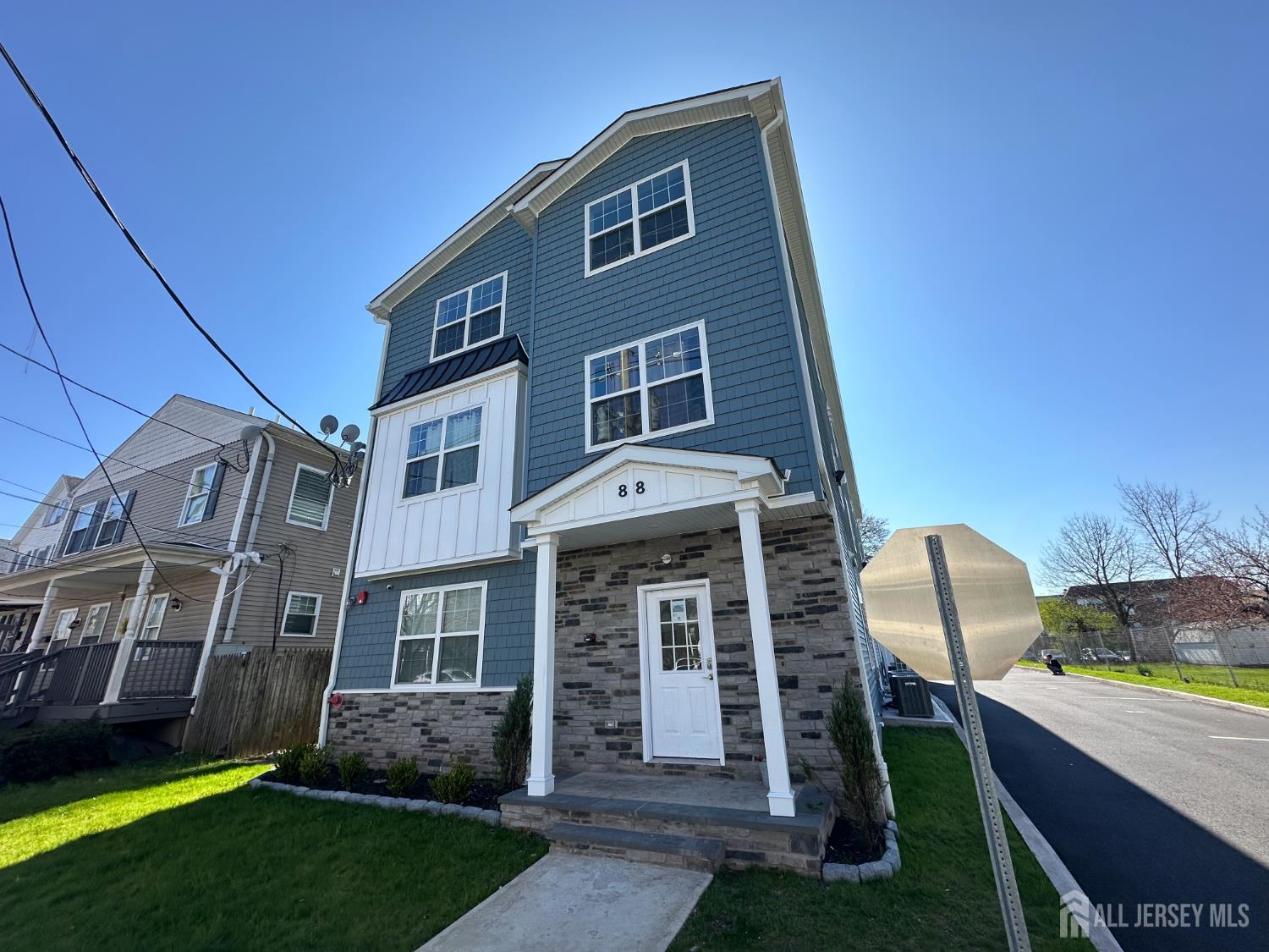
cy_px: 476
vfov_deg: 85.7
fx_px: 513
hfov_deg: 102.1
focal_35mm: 14
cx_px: 634
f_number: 2.2
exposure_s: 1/940
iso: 40
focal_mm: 2.22
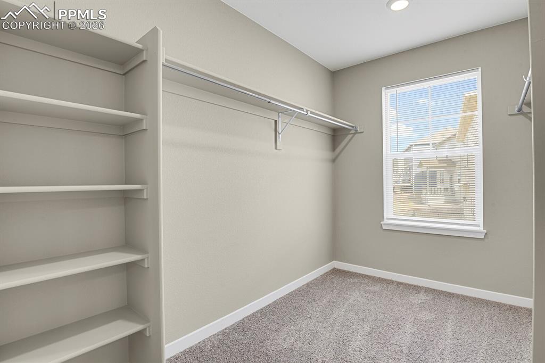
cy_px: 182
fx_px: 257
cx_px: 272
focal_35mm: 17
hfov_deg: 93.3
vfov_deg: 70.4
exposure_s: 1
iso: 250
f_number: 8
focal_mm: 17
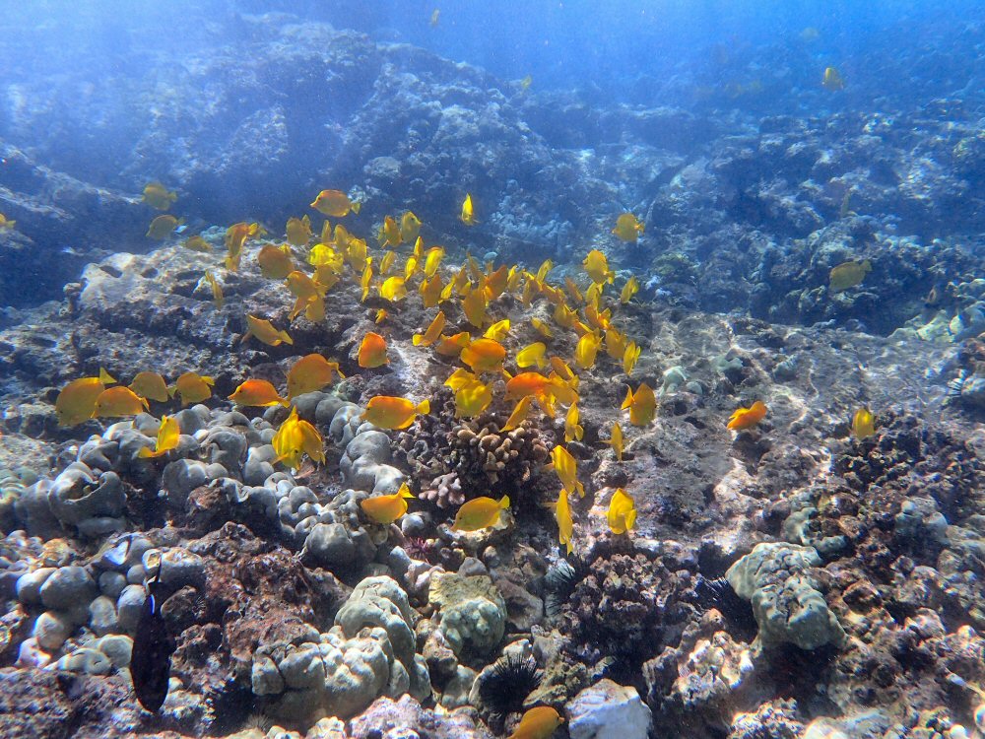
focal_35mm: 30
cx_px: 492
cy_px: 370
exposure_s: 1/640
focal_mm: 5.5
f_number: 3.2
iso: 100
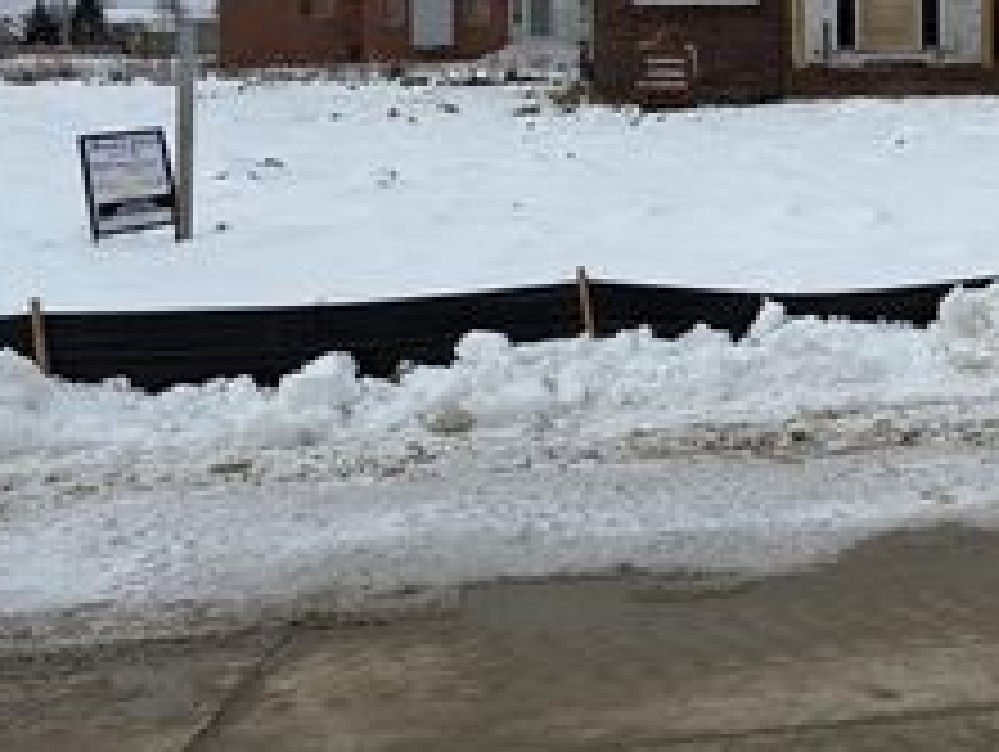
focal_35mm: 54
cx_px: 1098
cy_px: 29
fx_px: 1560
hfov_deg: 31.5
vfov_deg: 25.9
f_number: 1.78
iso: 80
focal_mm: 6.76
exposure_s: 1/7353
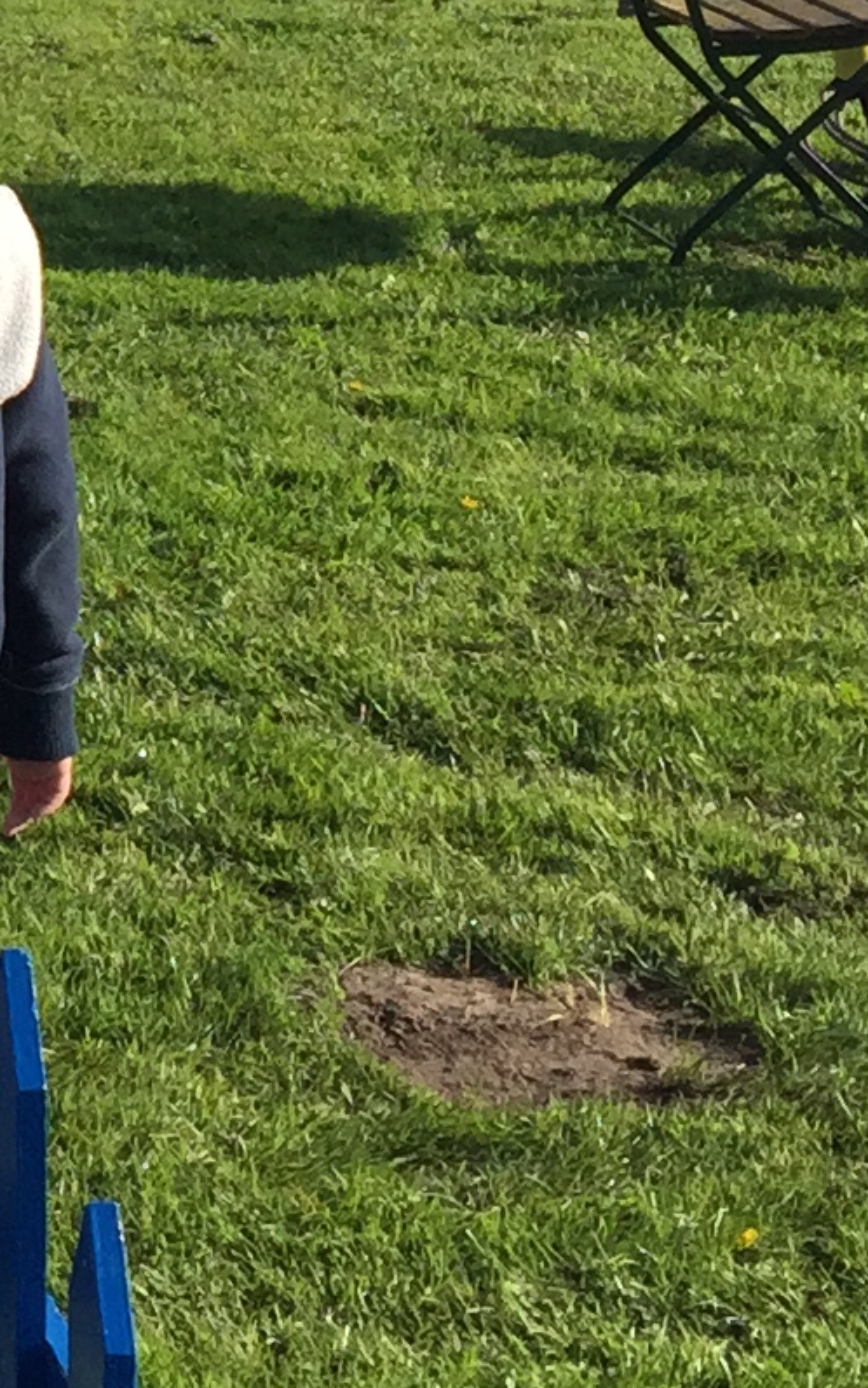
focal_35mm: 126
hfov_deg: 9.5
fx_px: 4766
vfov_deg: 15.7
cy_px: -469
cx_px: -1077
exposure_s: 1/1130
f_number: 2.2
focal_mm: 4.15
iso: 32
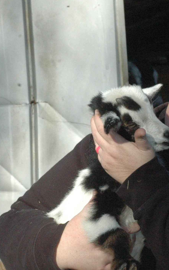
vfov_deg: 6.5
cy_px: 145
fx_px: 2373
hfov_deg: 4.1
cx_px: 189
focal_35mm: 322
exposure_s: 1/500
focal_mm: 100
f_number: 14
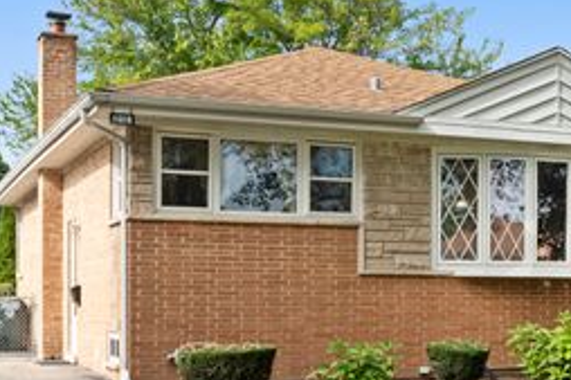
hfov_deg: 29.1
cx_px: 378
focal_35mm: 69
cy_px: 292
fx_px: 1094
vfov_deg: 19.5
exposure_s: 1/200
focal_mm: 35
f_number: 9
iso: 320
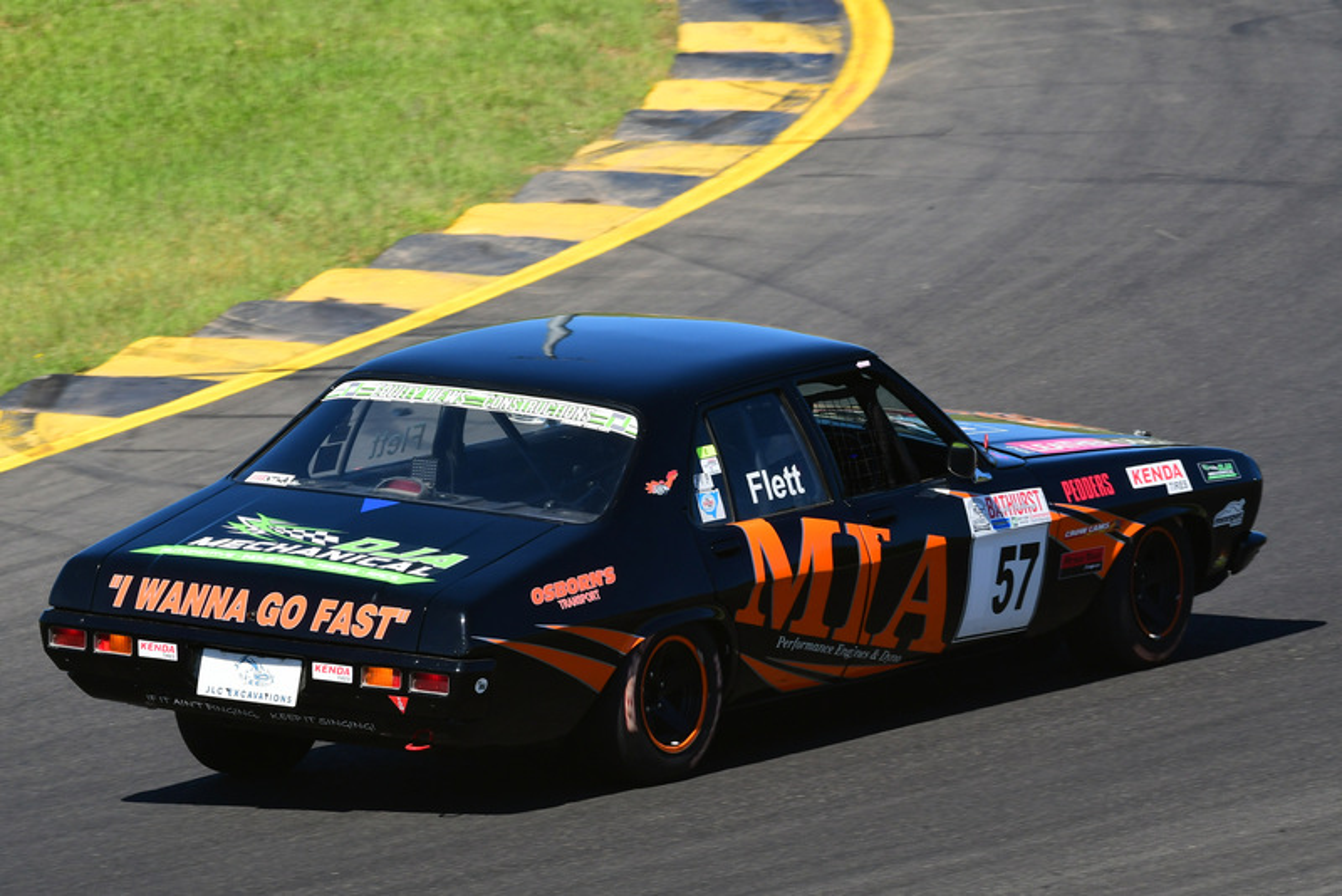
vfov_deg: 3.2
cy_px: 448
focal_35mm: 435
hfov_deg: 4.7
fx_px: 16221
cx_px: 671
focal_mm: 290
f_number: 11
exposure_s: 1/640
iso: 500
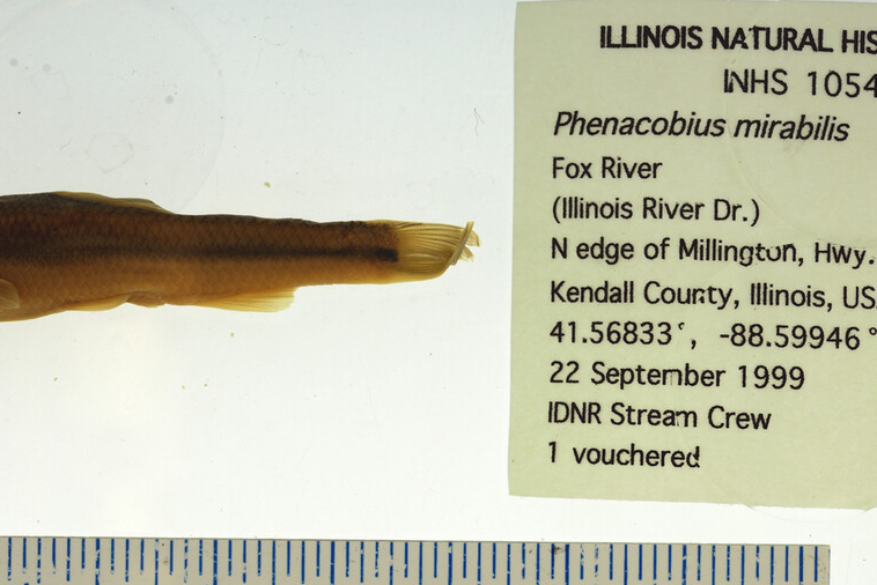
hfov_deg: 21.4
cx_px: 422
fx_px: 2315
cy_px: 431
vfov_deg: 14.4
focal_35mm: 95
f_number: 10
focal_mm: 60
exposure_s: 1/200
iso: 100
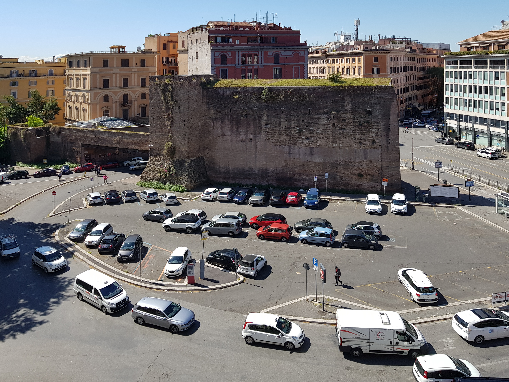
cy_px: 191
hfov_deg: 67.3
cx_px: 254
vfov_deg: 53.1
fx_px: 382
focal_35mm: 26
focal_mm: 4.2
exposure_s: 1/1812
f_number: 1.7
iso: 40
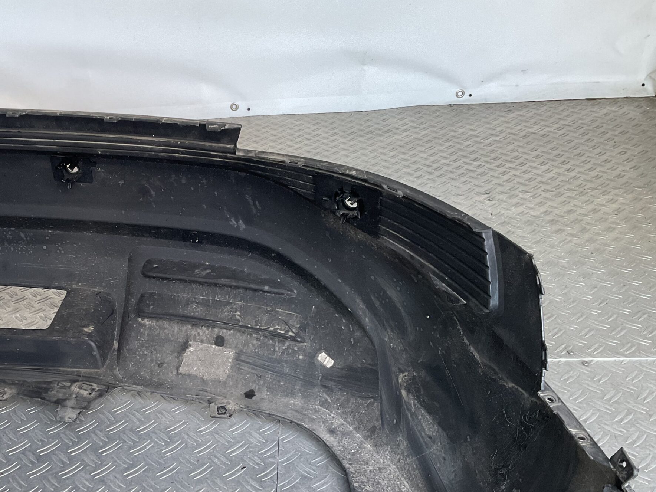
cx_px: 196
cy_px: 317
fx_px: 796
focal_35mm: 42
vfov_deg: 34.1
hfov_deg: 43.9
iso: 64
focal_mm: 3
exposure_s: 1/60
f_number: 1.8
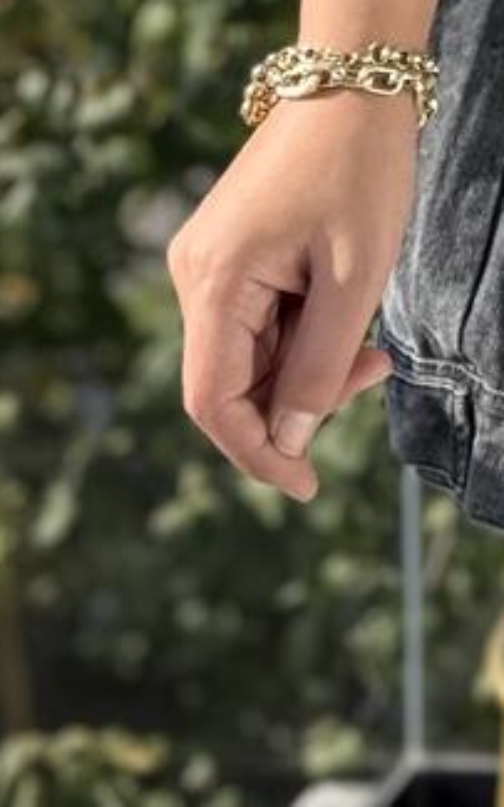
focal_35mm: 209
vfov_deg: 9.5
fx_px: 4595
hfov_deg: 6.1
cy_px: -697
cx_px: 1105
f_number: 1.78
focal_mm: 6.76
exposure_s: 1/962
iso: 100
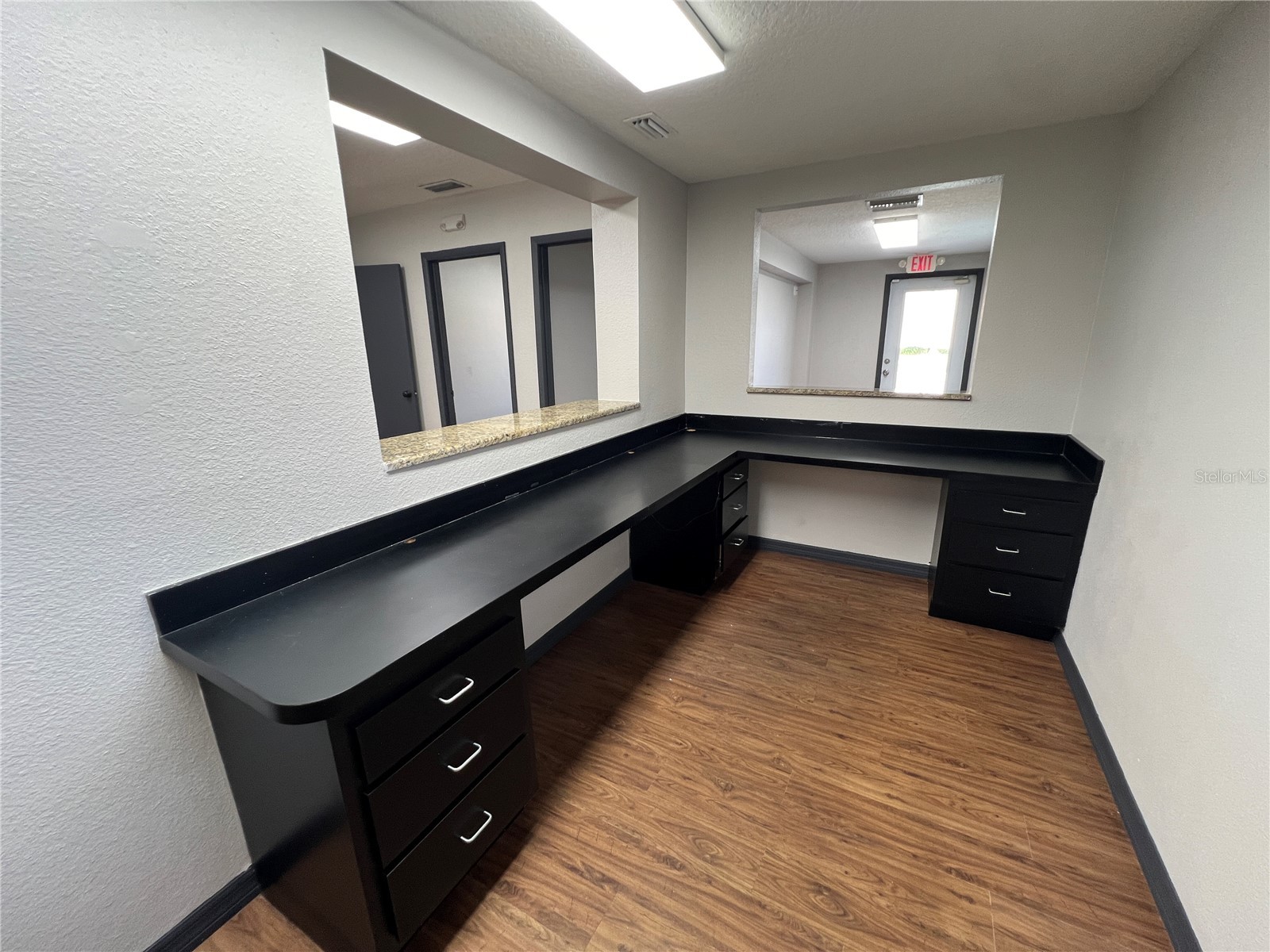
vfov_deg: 89.9
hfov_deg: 106.2
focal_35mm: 13
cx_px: 635
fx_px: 477
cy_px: 476
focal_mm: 1.57
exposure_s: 1/60
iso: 125
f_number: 1.8
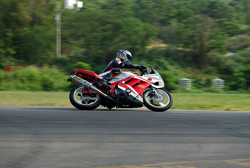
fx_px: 574
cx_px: 125
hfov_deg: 24.6
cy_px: 84
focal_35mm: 82
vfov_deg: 16.6
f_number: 6.3
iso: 100
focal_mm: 55
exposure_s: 1/160
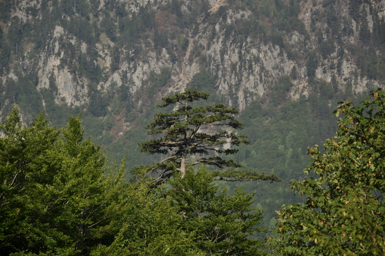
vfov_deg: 8.7
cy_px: 128
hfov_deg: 13.1
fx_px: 1682
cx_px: 192
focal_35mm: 158
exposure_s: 1/1250
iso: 200
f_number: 5.6
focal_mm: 105
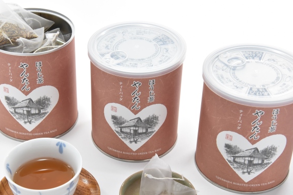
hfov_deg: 26.2
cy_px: 114
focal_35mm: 77
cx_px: 112
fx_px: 627
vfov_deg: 17.7
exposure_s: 1/60
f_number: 9
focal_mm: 55
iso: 2500
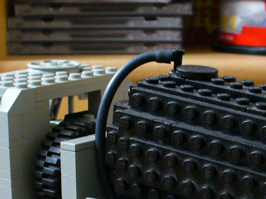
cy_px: 210
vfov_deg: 13.1
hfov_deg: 17.7
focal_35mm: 111
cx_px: 174
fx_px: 853
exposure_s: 1/20
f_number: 2.8
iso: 200
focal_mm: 6.1
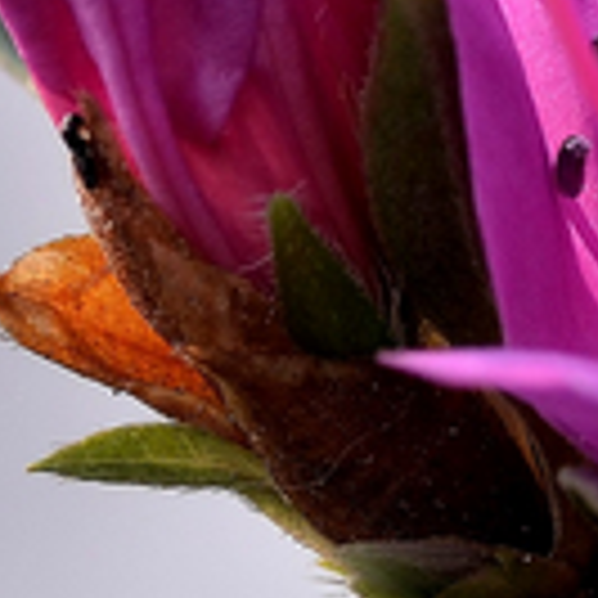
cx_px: 108
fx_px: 16769
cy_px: 166
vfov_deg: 2.0
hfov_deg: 2.0
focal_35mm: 858
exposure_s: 1/160
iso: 100
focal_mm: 90
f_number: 8
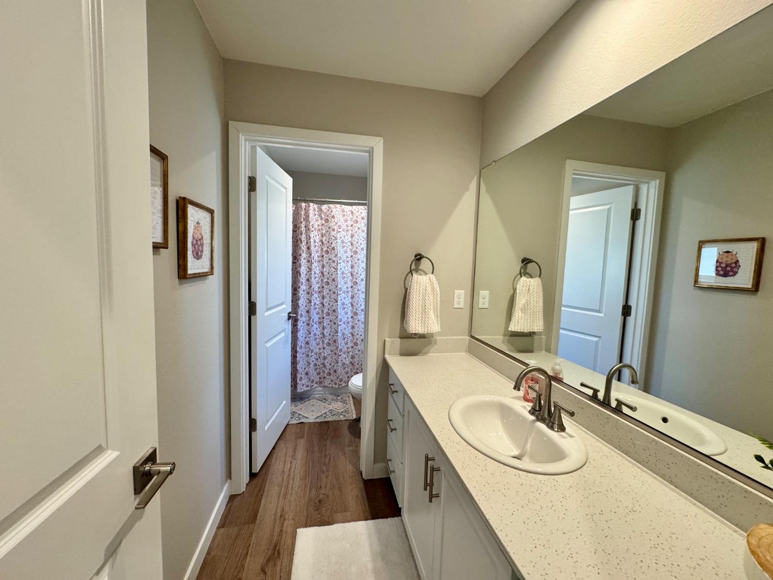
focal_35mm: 14
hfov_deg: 102.1
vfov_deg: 85.7
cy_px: 290
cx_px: 386
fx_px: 313
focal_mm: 2.22
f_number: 2.2
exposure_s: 1/120
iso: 200
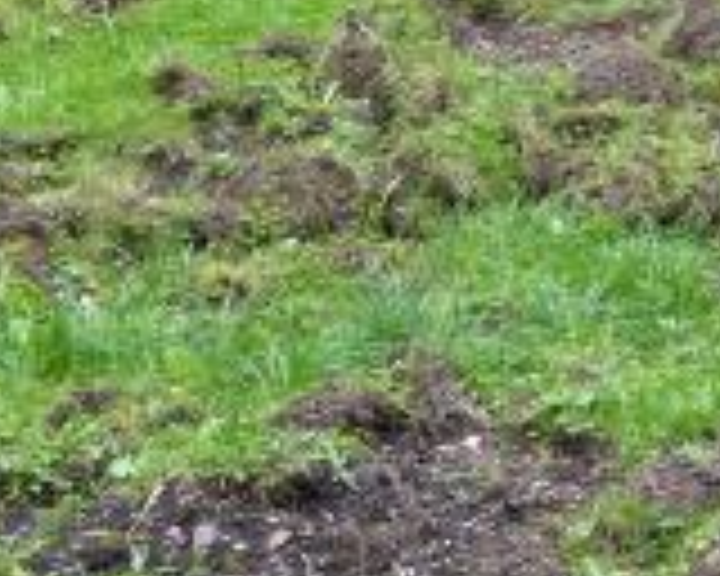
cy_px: 14
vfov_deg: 9.0
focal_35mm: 171
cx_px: 1125
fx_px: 3644
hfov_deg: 10.8
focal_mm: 6.3
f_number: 3.5
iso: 100
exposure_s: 1/125
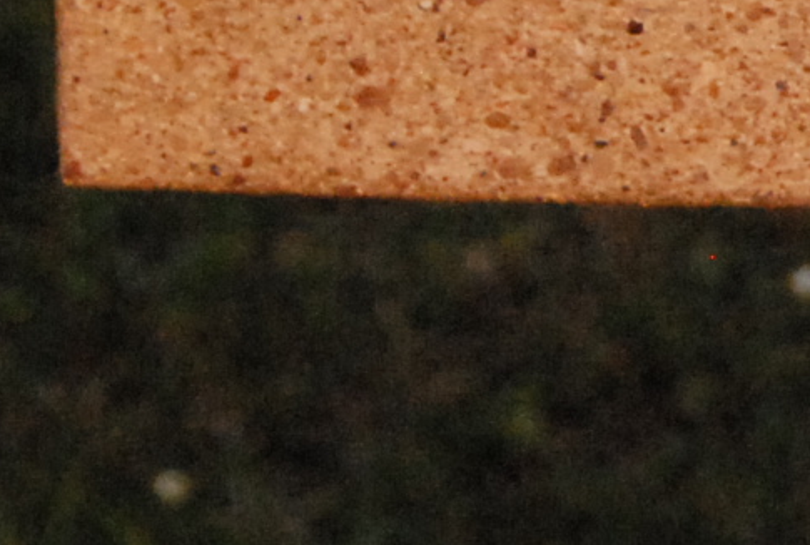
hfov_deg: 3.2
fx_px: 14142
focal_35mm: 627
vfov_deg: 2.2
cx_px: 1785
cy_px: -557
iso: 1600
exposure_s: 1/640
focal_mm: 70
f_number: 7.1
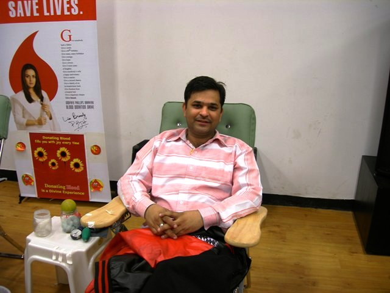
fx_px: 428
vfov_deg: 37.7
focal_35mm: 38
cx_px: 195
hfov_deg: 49.0
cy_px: 146
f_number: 2.8
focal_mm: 7.8
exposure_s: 1/15
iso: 50
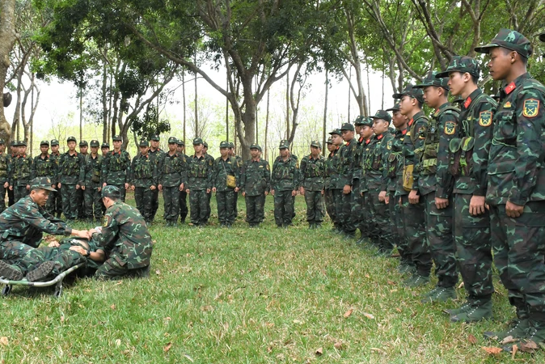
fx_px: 485
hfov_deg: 58.3
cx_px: 225
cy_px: 161
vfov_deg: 41.1
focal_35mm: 32
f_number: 11
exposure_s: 1/160
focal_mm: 18
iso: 1000
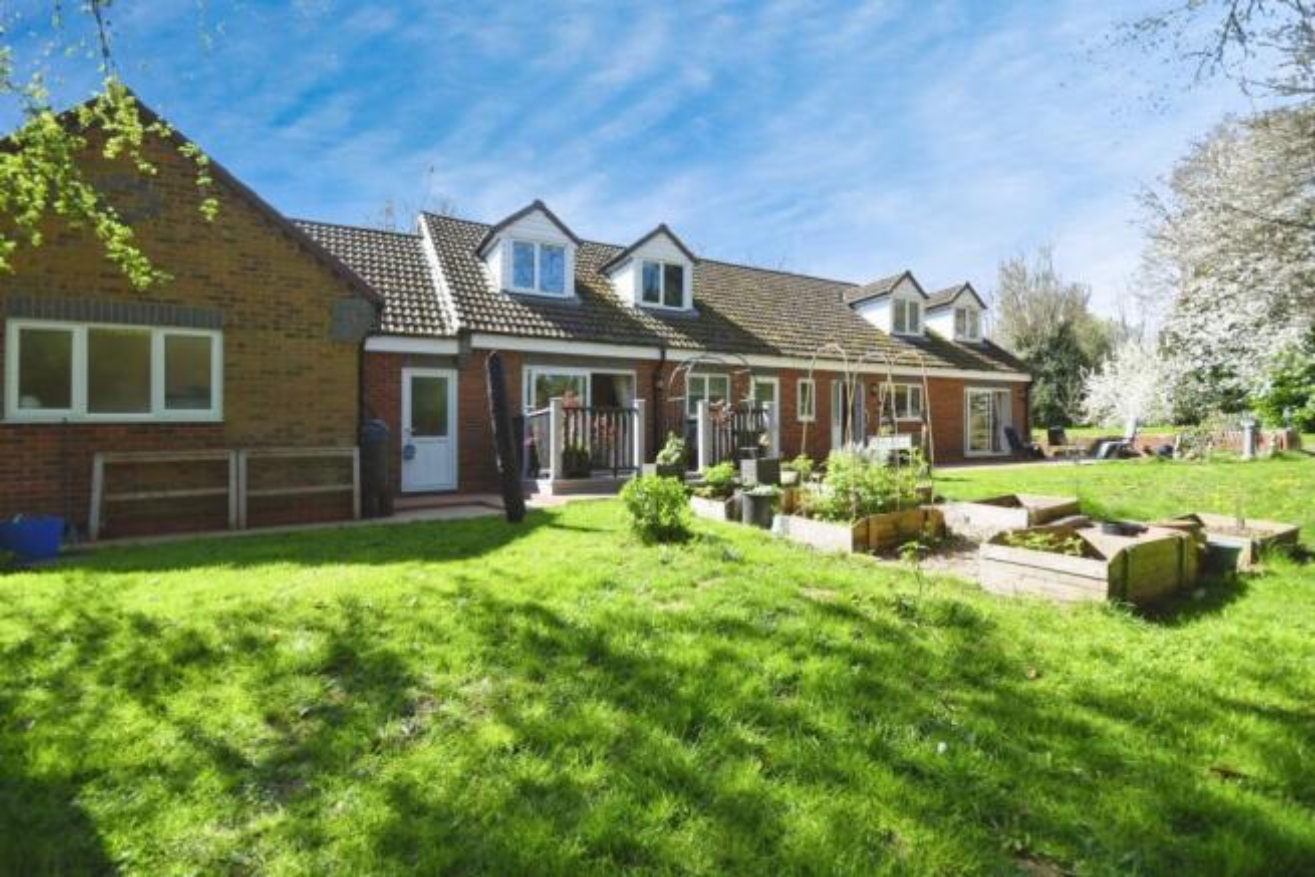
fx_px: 548
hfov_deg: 100.4
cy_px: 438
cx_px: 658
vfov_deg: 77.4
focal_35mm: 15
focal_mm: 10
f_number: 8
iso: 400
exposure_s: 1/500
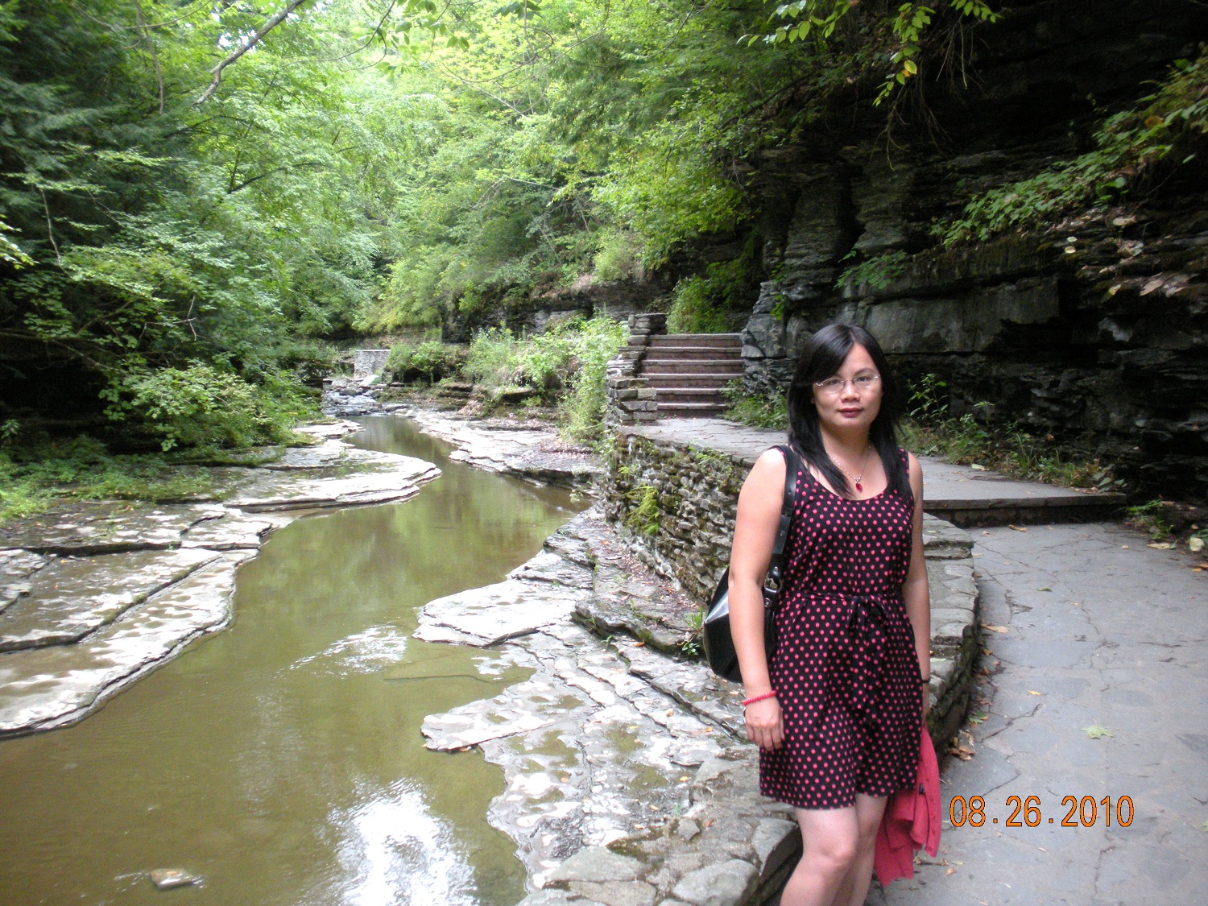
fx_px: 1256
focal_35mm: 36
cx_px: 604
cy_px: 453
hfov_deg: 51.4
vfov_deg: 39.7
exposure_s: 1/59
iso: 246
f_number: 3.5
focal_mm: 6.3
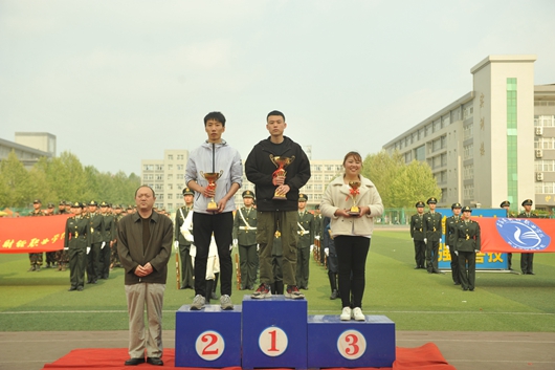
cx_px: 278
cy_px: 185
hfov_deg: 41.1
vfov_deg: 28.1
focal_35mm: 48
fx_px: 740
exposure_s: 1/2500
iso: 800
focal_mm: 48
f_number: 4.5
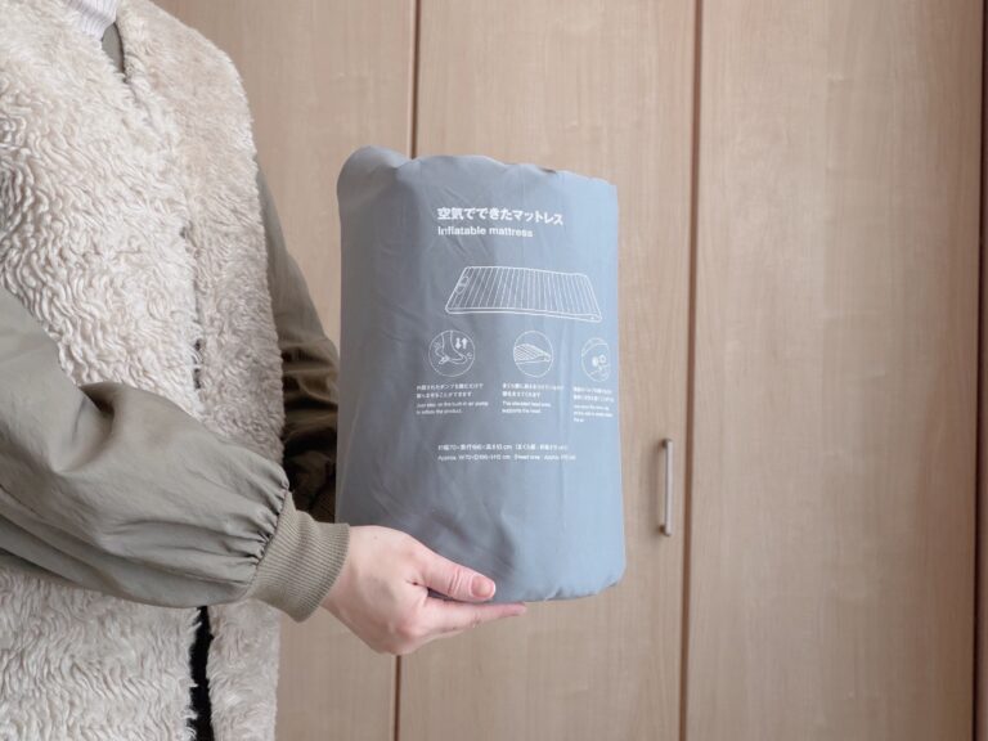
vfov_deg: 46.8
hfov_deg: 60.0
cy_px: 370
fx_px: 856
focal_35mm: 30
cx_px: 494
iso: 80
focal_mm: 2.71
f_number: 1.9
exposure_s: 1/66
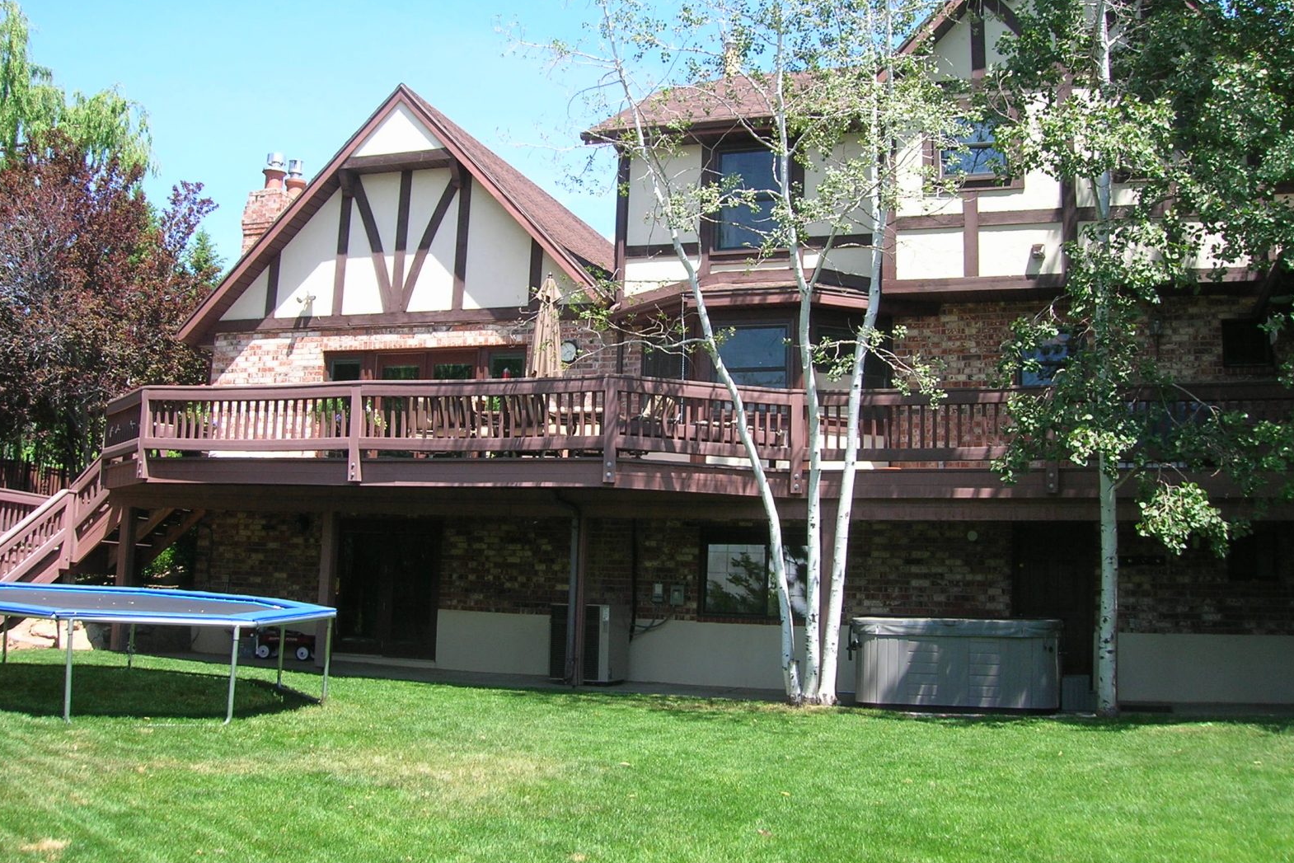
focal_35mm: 36
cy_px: 393
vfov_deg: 36.9
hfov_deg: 53.1
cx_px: 644
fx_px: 1294
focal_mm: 5.7
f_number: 4.9
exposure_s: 1/129
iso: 50
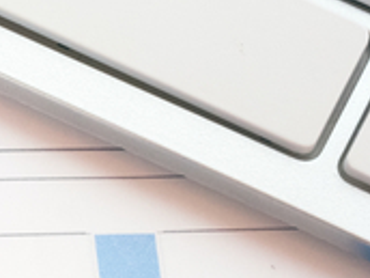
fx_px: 2747
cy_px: 329
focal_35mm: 257
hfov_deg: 7.0
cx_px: -697
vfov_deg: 5.8
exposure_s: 1/160
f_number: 11
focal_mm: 30
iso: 200
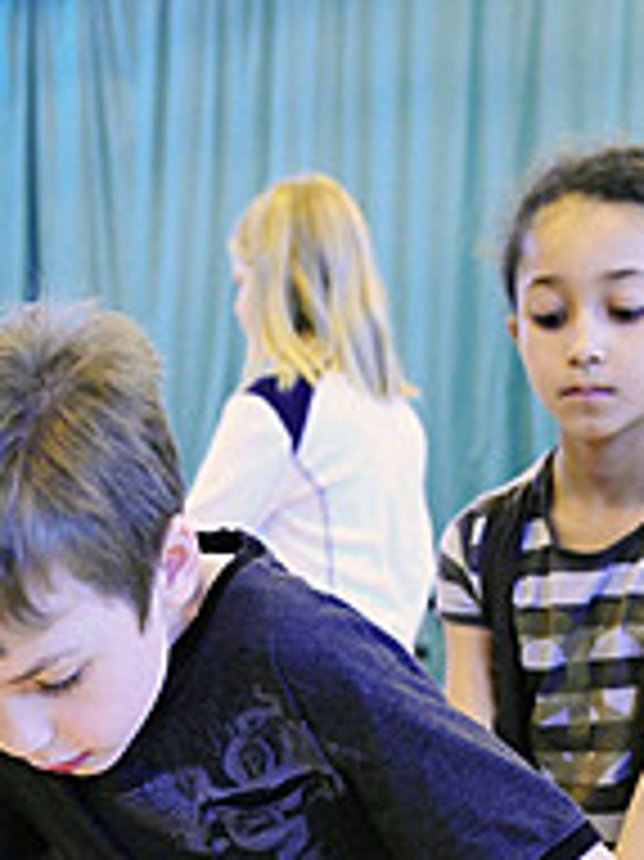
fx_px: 2160
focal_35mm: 87
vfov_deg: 20.9
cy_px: 1058
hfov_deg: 16.9
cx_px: 272
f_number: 3.5
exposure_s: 1/80
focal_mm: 24
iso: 1250
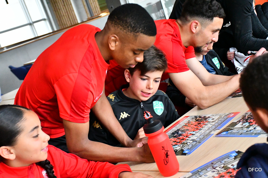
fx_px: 447
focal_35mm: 60
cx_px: 134
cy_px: 89
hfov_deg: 33.4
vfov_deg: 22.6
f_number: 4.5
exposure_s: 1/1600
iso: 10000
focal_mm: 40
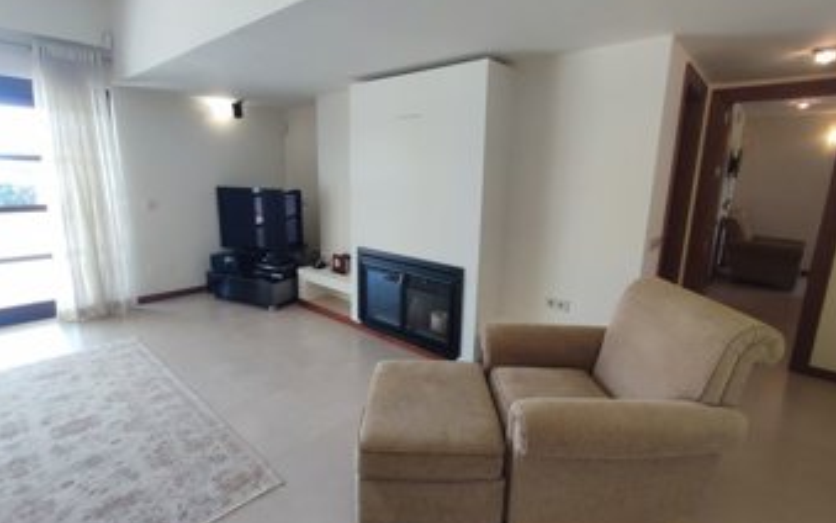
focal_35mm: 18
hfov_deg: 91.1
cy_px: 262
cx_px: 416
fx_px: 410
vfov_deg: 65.0
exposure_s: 1/120
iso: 91
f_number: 2.2
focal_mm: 1.65
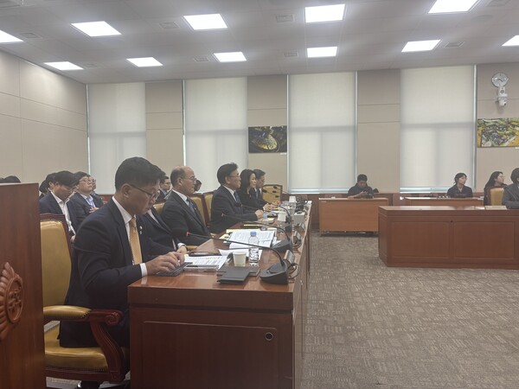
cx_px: 260
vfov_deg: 53.1
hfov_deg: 67.3
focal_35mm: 26
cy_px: 194
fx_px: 390
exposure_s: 1/120
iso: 80
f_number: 1.6
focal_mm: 5.96
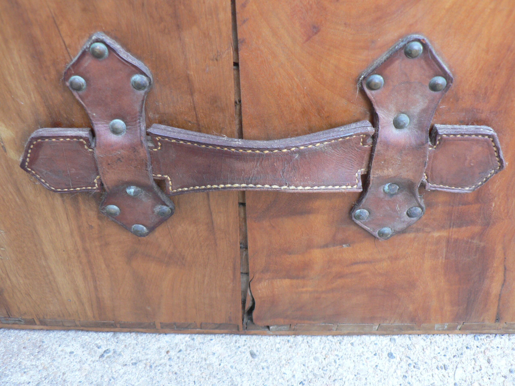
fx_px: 536
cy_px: 193
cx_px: 258
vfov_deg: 39.7
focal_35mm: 36
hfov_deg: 51.4
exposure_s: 1/30
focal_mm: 6
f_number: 2.8
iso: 150
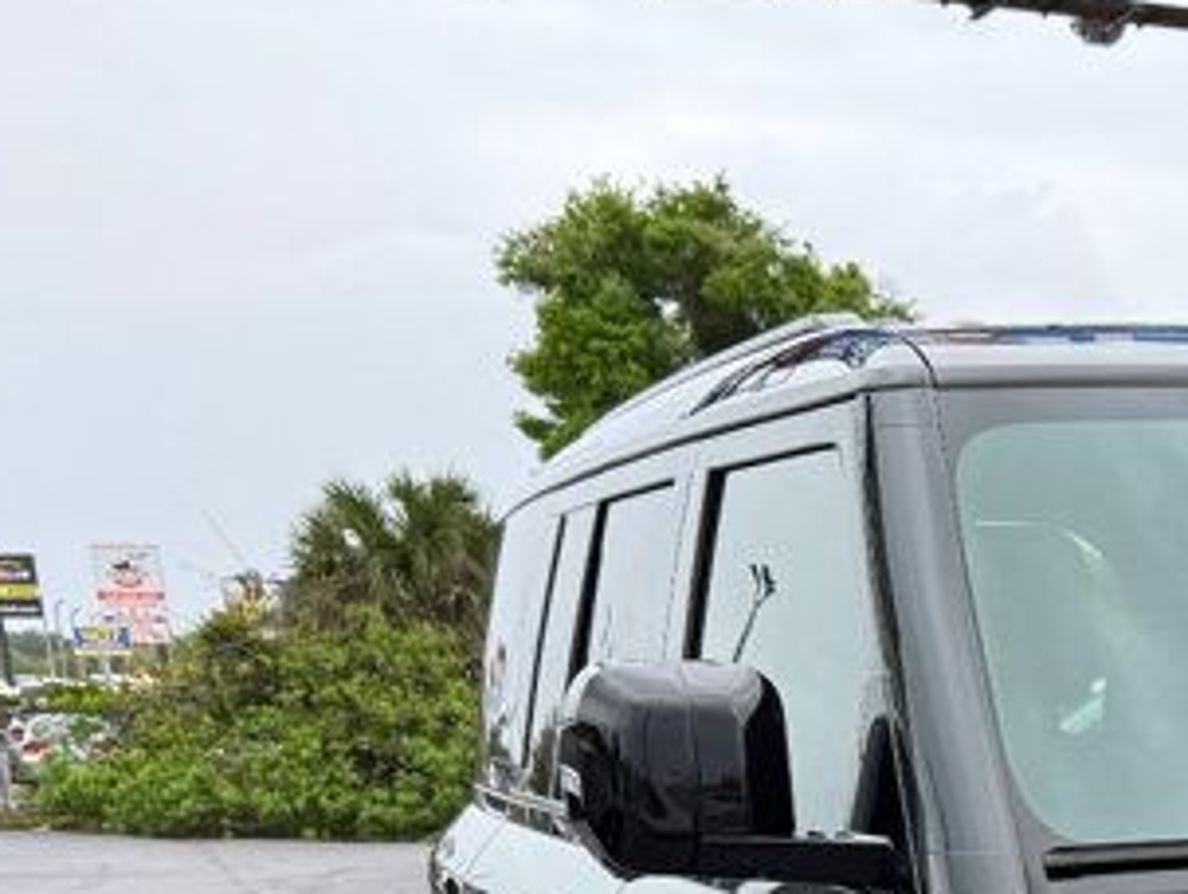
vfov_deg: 16.3
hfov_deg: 20.0
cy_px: 1419
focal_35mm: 81
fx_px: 2783
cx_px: 1890
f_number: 1.78
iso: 80
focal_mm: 6.76
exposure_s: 1/943
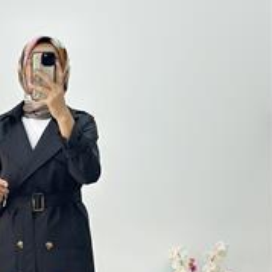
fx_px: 871
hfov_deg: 17.5
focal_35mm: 98
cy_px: 168
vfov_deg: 17.7
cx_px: 40
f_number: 1.78
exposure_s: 1/280
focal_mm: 6.86
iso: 80
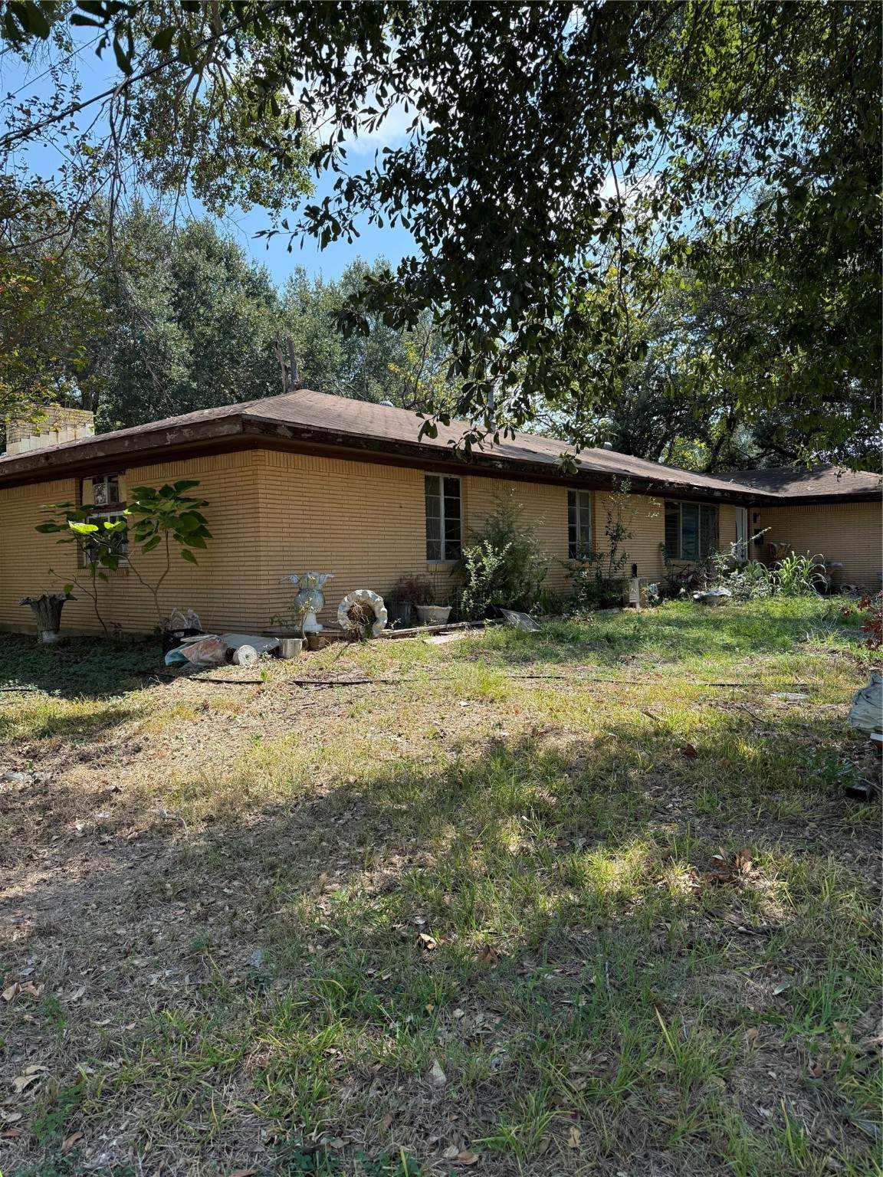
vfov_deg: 71.6
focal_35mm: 24
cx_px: 442
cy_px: 588
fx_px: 816
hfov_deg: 56.8
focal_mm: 6.76
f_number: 1.78
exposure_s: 1/1855
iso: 100
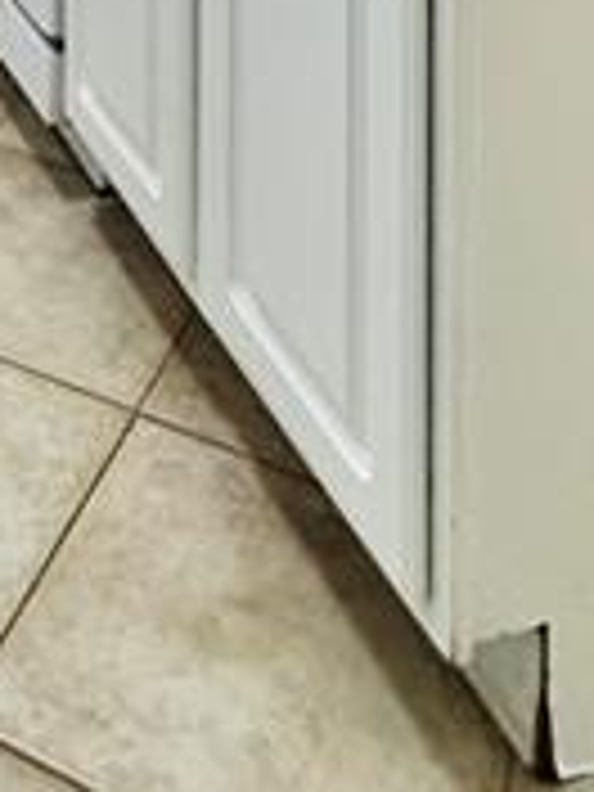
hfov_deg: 22.7
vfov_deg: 21.6
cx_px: -54
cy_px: -608
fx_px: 1396
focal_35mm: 61
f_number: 2.2
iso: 320
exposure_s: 1/120
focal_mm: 2.22
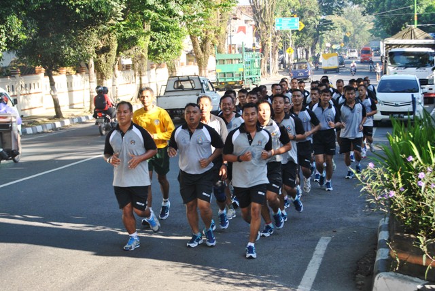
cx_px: 218
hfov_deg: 24.6
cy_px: 146
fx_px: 998
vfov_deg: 16.6
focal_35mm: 82
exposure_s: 1/125
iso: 160
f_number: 5.6
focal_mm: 55
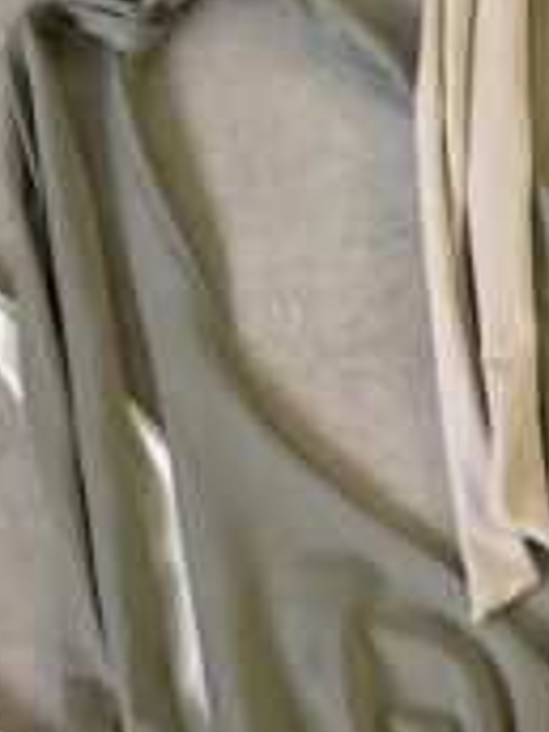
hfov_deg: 14.2
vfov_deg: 17.8
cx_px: 592
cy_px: 998
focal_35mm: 102
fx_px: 2157
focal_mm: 6.76
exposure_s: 1/89
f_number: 1.78
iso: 200
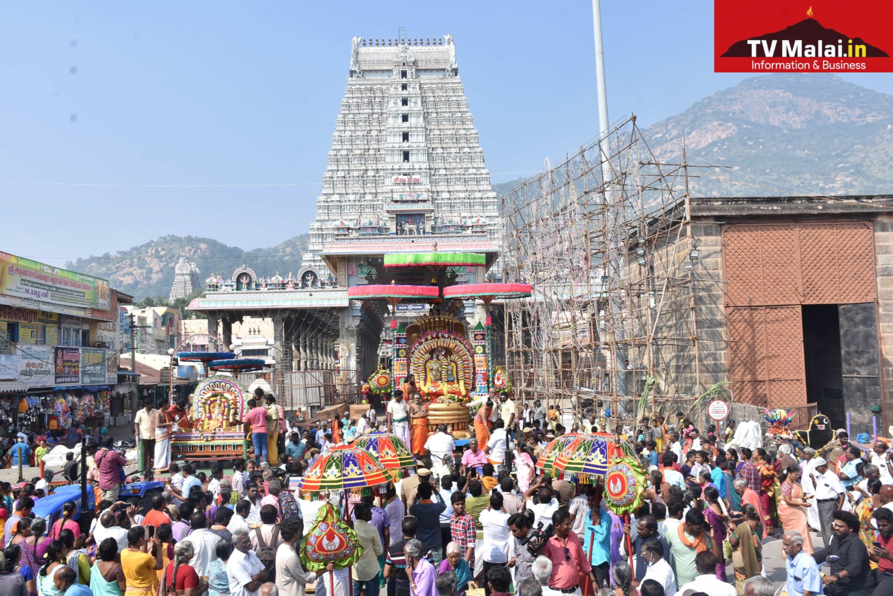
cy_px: 298
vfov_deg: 40.0
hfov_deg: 57.2
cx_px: 446
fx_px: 819
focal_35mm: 33
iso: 200
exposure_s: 1/160
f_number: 13
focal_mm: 22
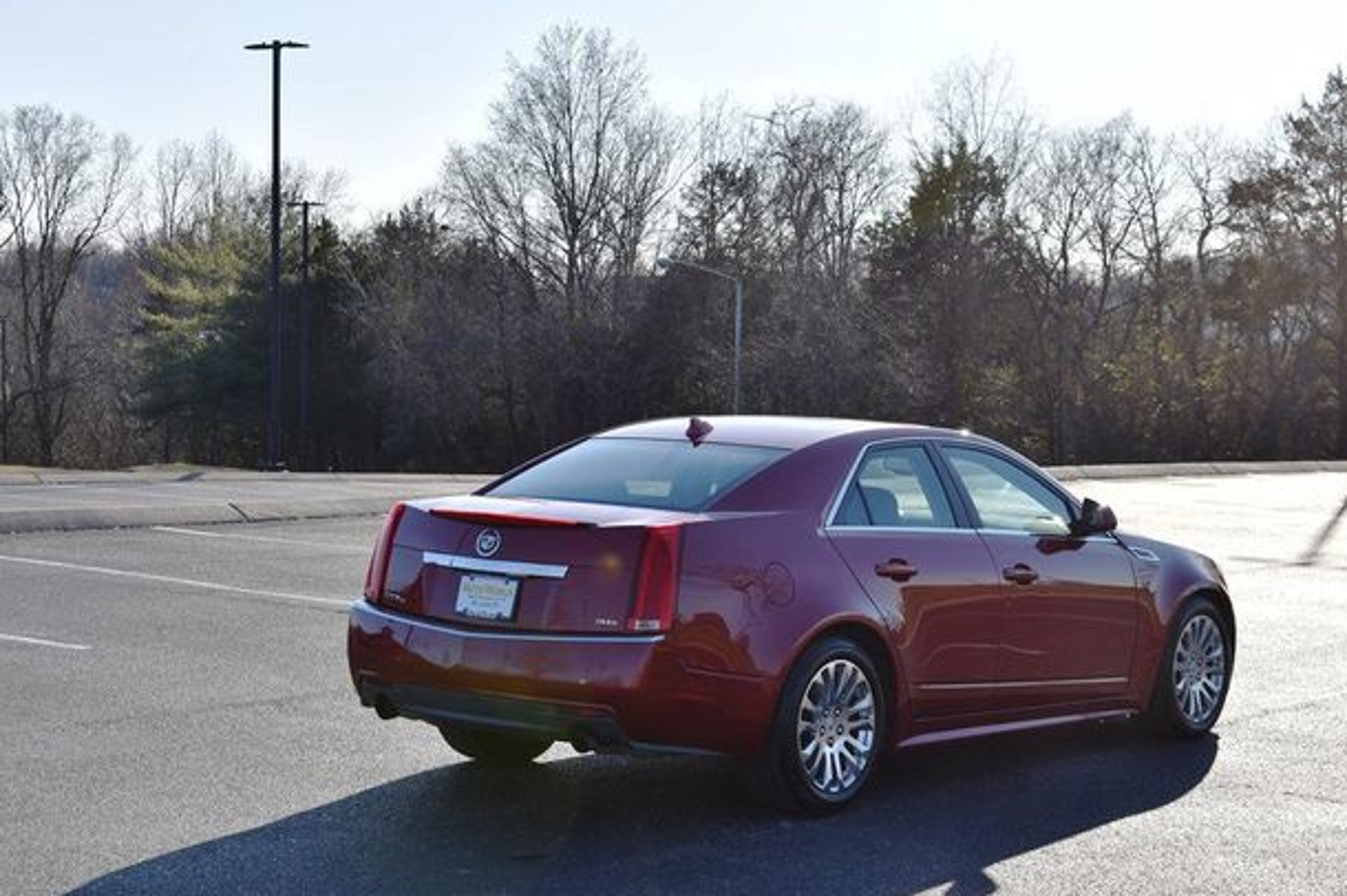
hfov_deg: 31.9
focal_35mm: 63
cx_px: 700
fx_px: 2356
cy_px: 431
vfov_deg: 21.5
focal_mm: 40
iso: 100
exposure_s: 1/250
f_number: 8
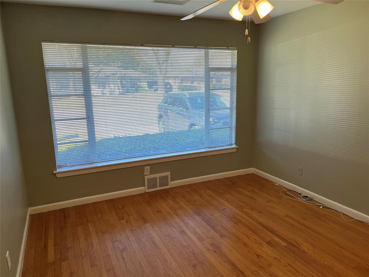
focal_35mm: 26
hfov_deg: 67.3
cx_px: 184
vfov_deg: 53.1
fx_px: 277
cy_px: 138
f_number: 1.6
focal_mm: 5.1
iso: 50
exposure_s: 1/120
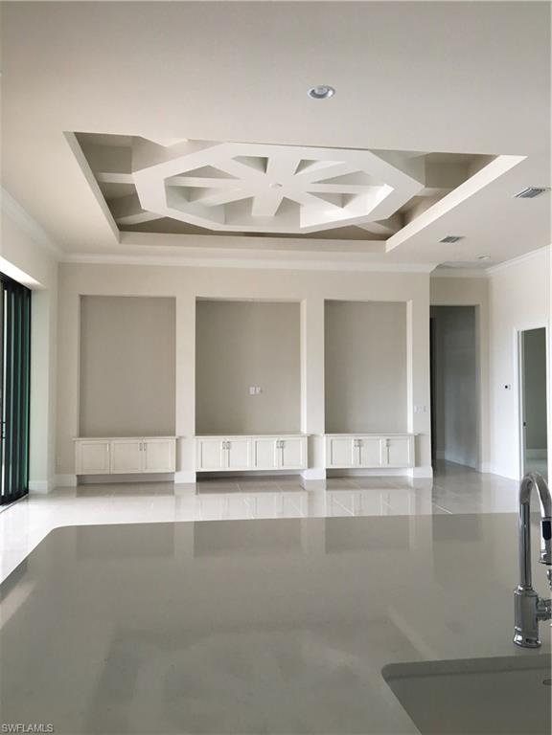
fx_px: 617
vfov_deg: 61.7
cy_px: 368
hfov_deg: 48.2
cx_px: 276
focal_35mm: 29
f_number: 2.2
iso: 50
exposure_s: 1/30
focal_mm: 4.15
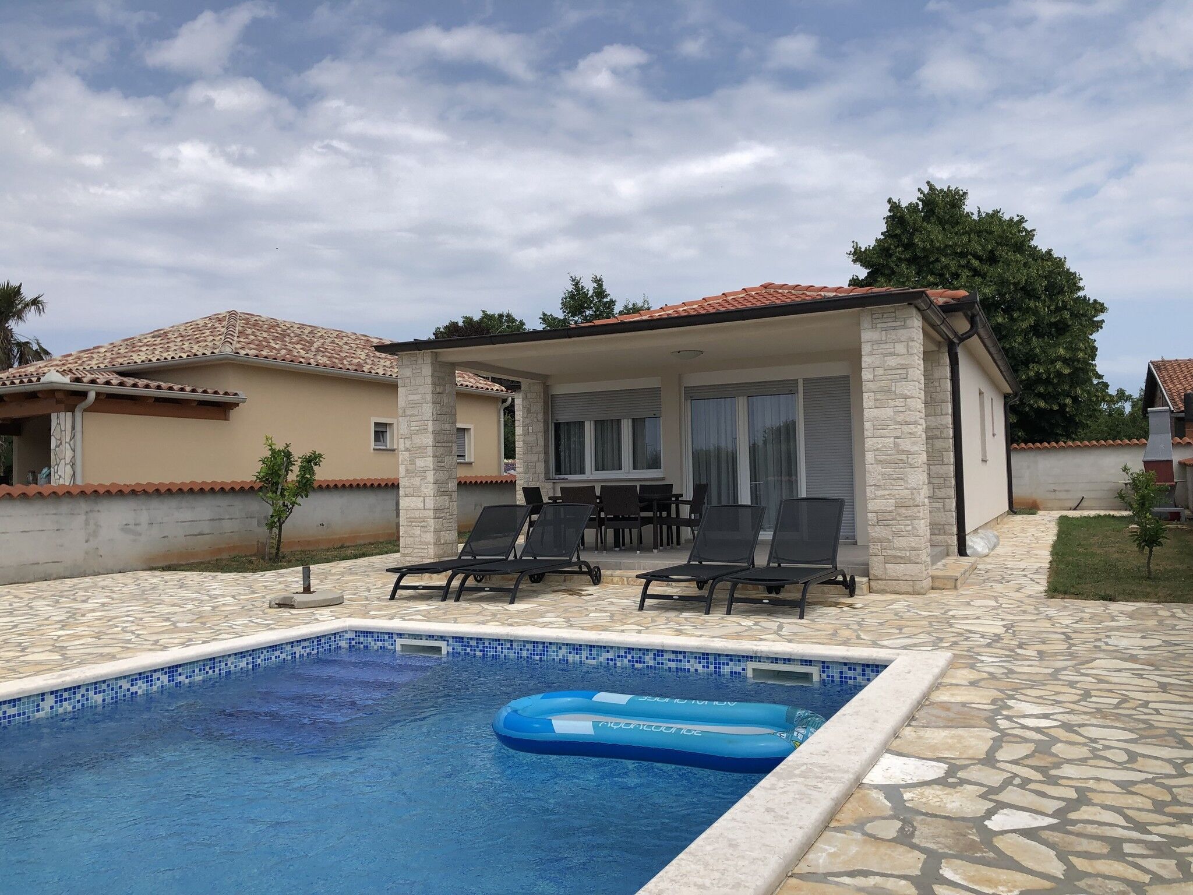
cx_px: 596
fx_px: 965
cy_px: 448
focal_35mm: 28
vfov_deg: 49.7
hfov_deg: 63.4
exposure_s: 1/3003
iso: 20
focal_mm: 3.99
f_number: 1.8
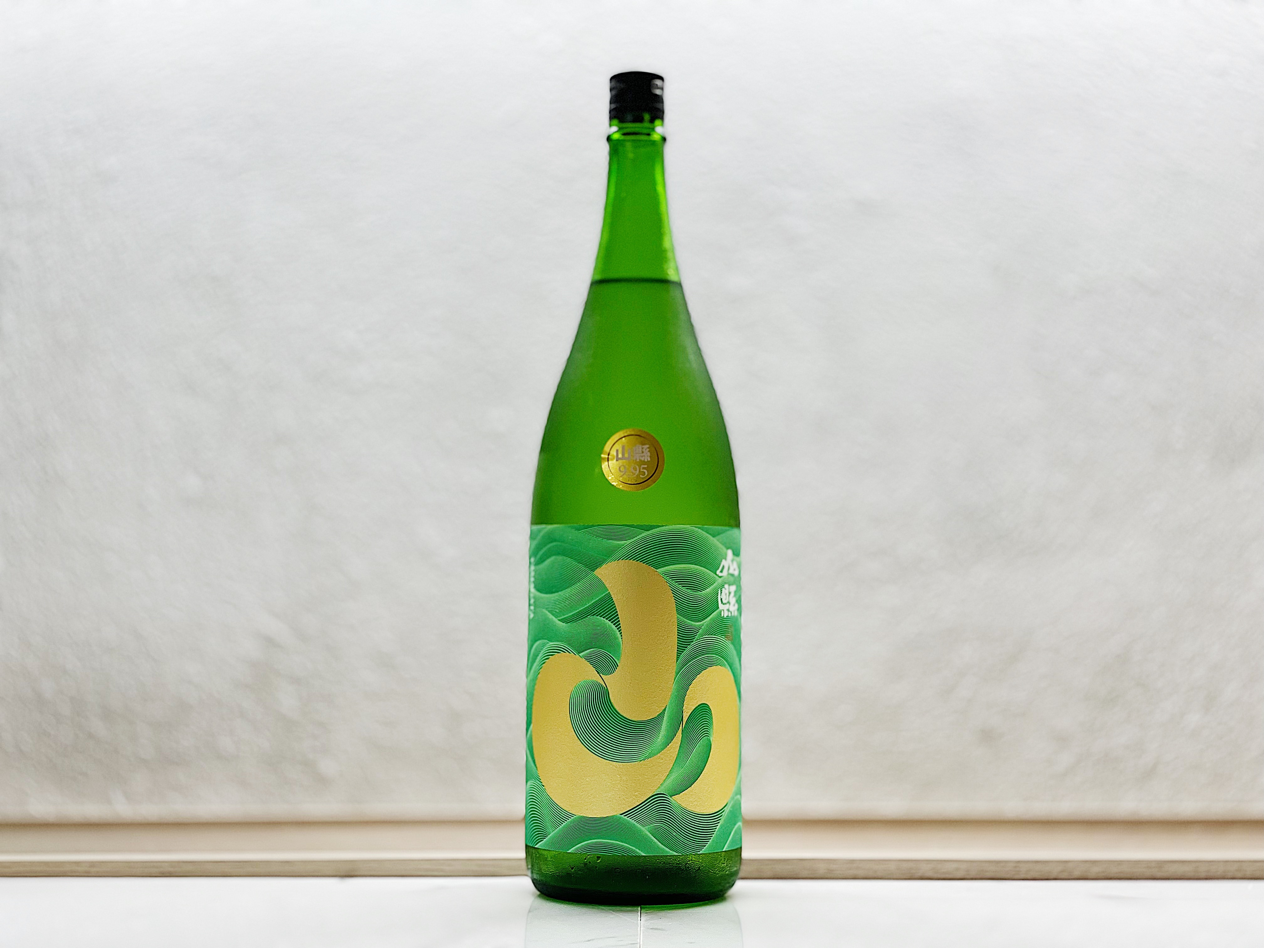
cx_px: 632
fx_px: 1899
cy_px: 474
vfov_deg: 28.0
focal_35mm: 52
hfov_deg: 36.8
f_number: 2
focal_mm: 6
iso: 80
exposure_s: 1/100
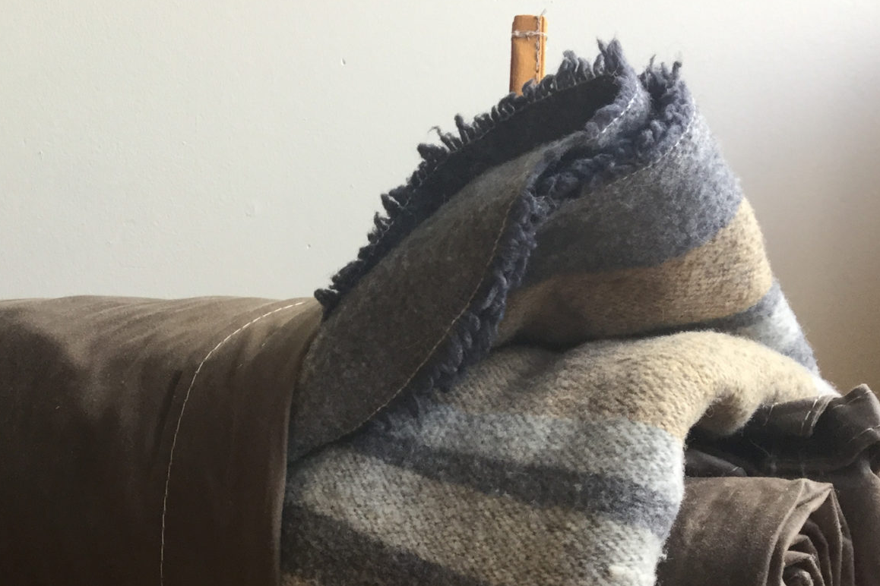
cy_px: 475
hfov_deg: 34.6
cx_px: 268
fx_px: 1393
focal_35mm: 57
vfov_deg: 23.4
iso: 25
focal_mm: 3.3
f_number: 2.4
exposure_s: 1/30
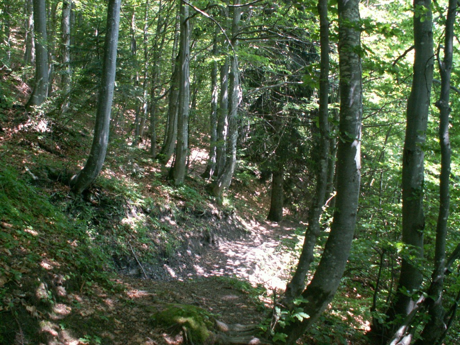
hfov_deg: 52.6
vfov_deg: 40.7
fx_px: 465
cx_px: 230
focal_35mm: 35
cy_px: 172
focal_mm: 5.86
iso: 125
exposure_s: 1/40
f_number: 2.8
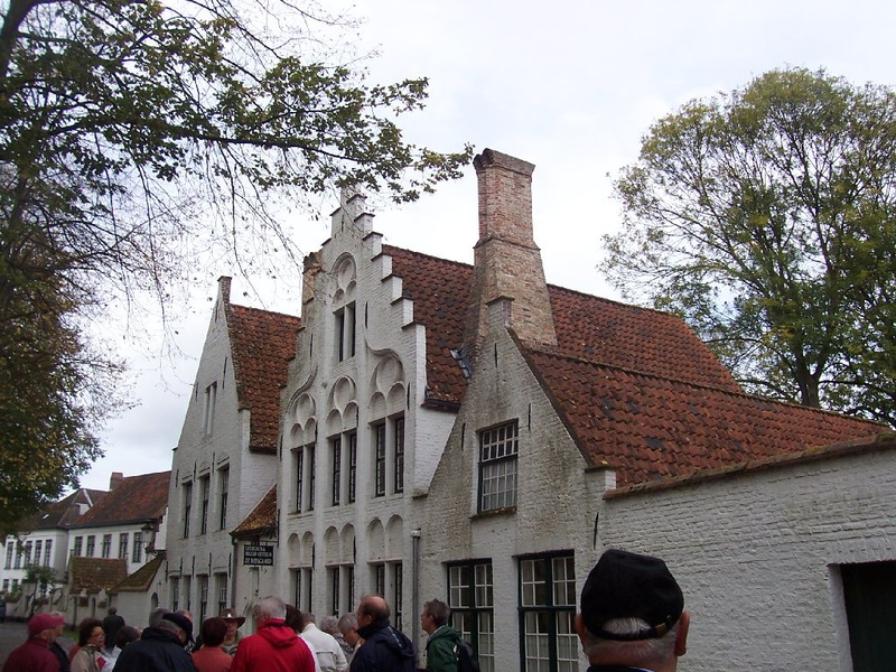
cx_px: 448
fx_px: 880
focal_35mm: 34
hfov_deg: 54.0
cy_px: 336
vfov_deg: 41.8
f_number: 5.6
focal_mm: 5.6
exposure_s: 1/180
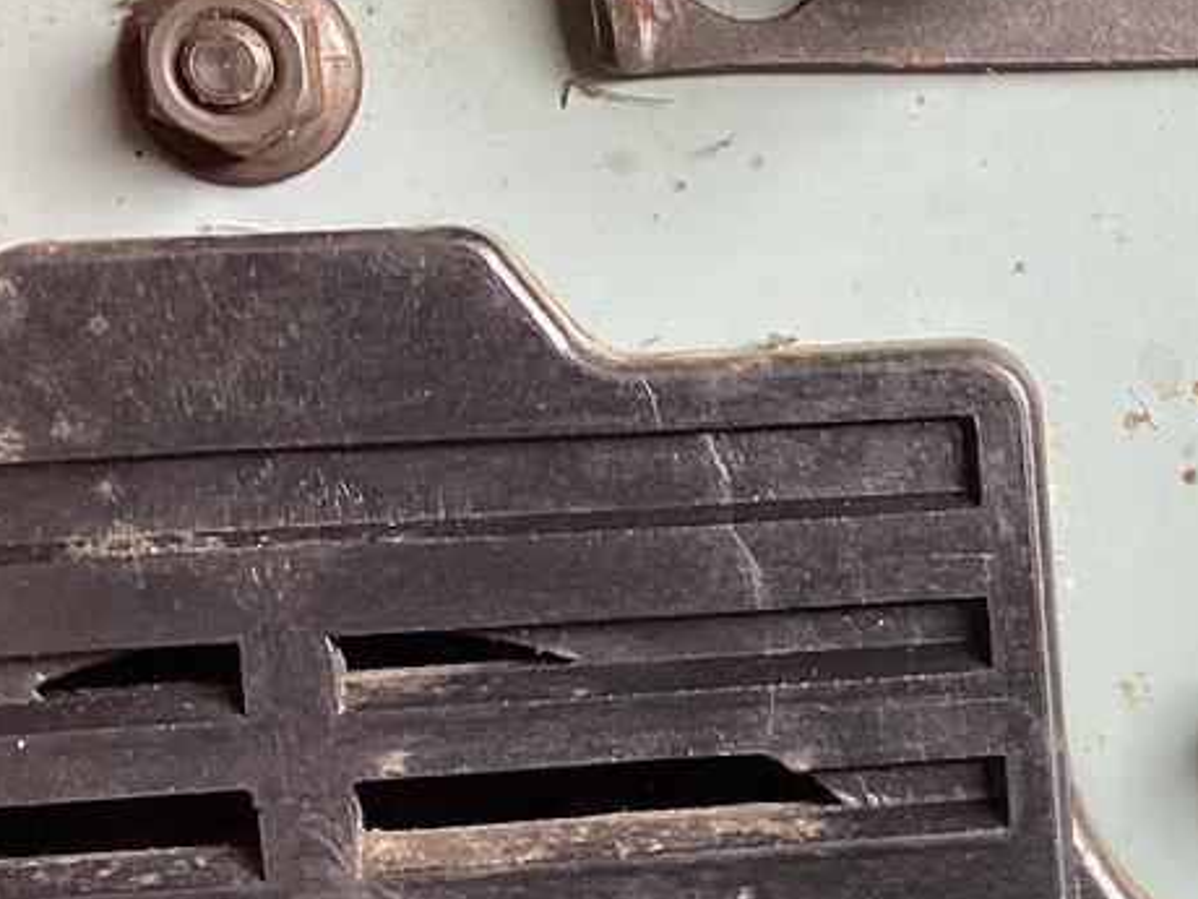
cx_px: 1582
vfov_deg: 14.4
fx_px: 3530
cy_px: 817
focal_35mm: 102
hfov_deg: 17.9
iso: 64
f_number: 2.4
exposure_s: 1/50
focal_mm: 3.3
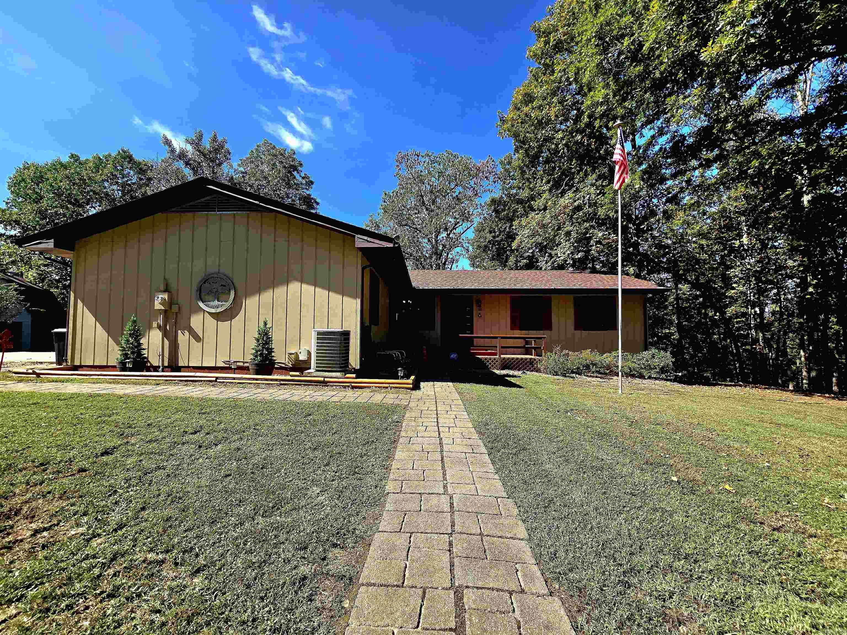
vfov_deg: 89.9
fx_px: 318
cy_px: 318
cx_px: 424
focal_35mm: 13
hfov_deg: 106.2
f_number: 2.2
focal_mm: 2.2
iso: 50
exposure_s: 1/1429
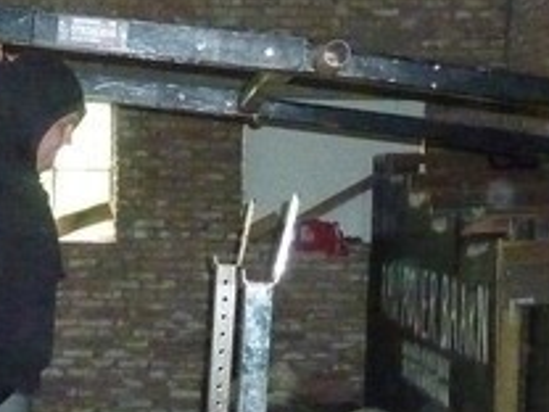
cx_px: 84
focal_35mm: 96
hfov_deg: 20.1
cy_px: 396
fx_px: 1523
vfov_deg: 15.2
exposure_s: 1/30
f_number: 3.3
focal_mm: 4.1
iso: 1000
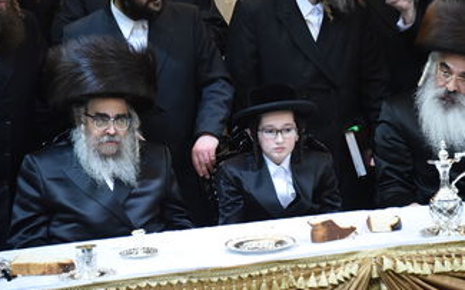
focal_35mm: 213
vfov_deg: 6.2
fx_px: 2699
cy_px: 124
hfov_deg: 9.8
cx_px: 276
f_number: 5.6
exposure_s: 1/100
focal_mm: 170
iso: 4000
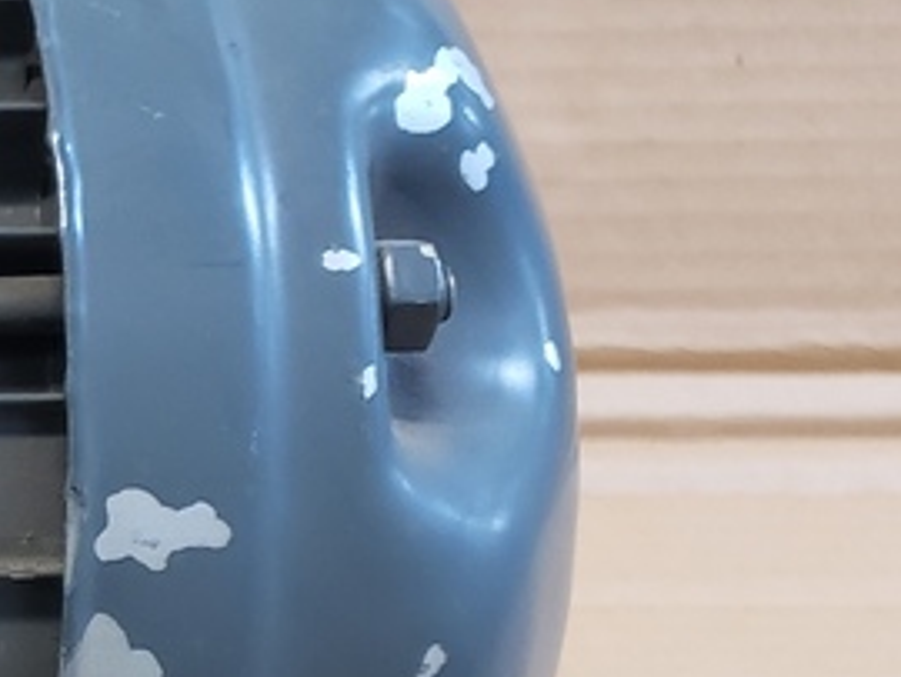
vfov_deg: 15.0
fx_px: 2527
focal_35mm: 97
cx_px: -617
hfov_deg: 17.3
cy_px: 674
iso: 250
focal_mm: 4.3
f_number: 1.5
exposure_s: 1/17
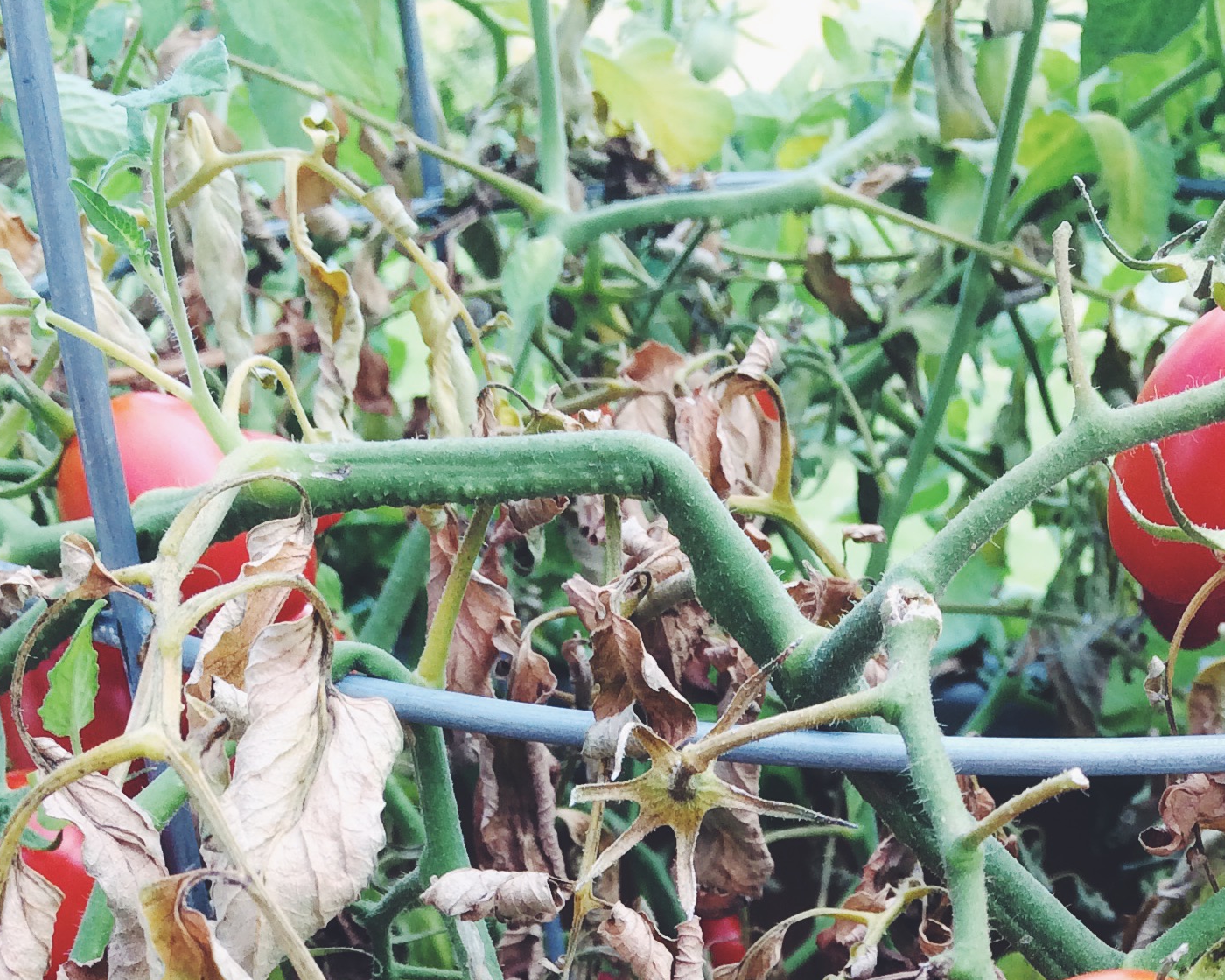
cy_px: 1407
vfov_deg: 20.3
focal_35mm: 66
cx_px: 822
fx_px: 2393
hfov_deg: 28.5
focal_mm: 4.15
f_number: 2.2
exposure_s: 1/202
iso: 32
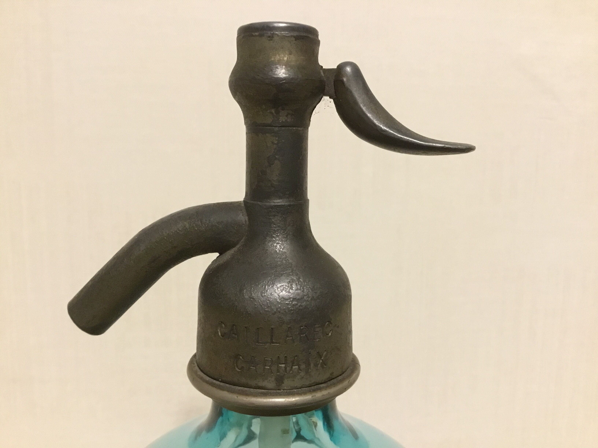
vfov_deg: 45.4
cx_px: 299
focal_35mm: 31
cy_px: 224
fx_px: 536
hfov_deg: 58.4
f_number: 2.4
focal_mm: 3.3
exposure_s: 1/17
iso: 500
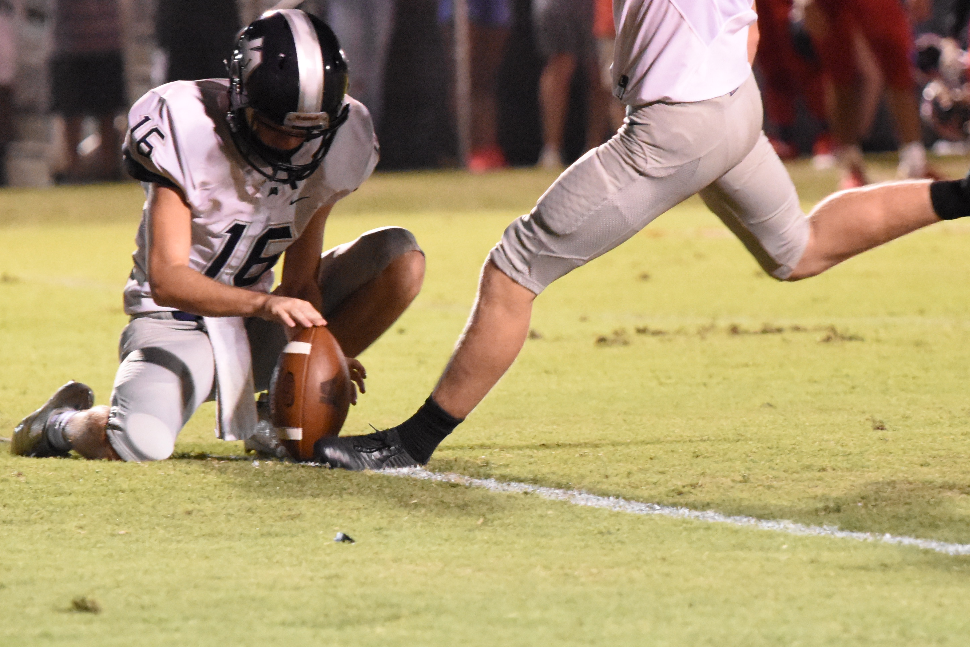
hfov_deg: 4.2
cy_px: 126
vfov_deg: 2.8
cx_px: 452
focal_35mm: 496
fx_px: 13363
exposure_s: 1/500
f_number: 2.8
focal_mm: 160
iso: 8000
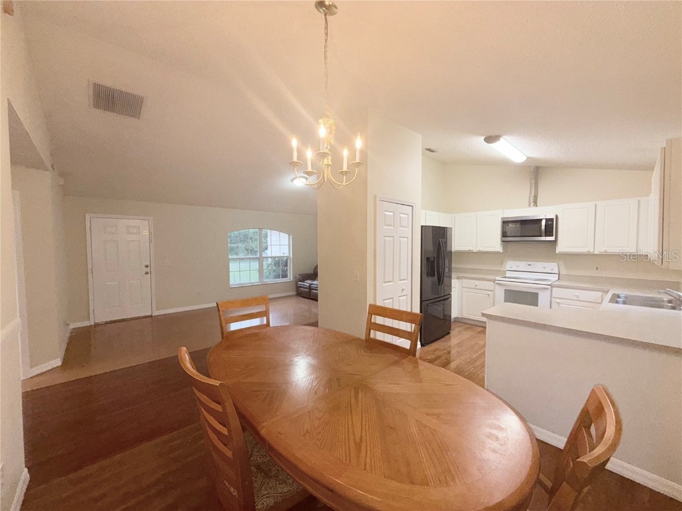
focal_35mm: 14
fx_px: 276
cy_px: 256
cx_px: 341
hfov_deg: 102.1
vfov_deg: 85.7
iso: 80
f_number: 2.2
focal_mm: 2.22
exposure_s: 1/72
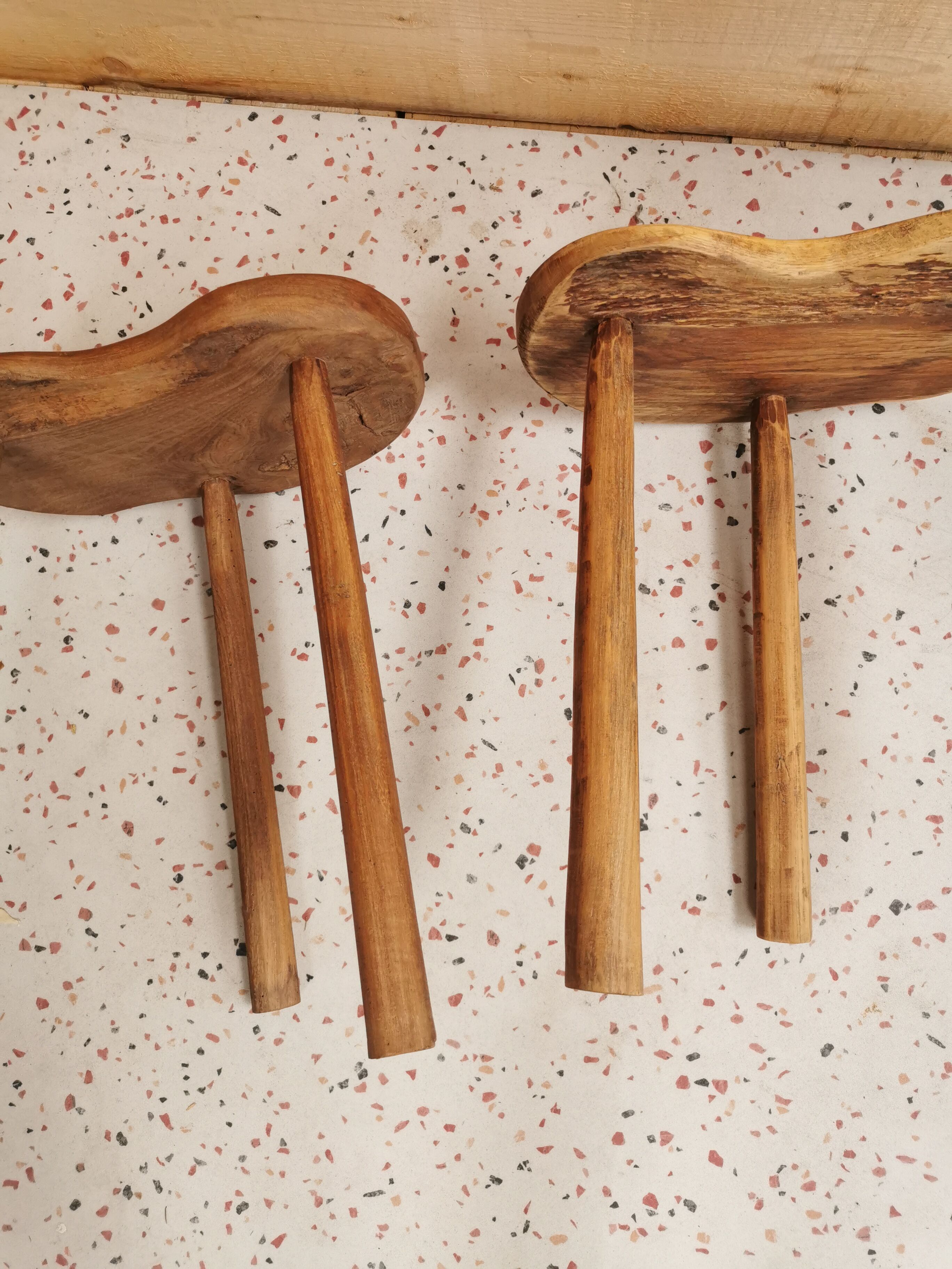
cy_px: 634
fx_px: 990
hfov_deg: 51.4
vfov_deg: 65.3
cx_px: 476
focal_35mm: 27
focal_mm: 5.58
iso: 160
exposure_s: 1/100
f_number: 1.8
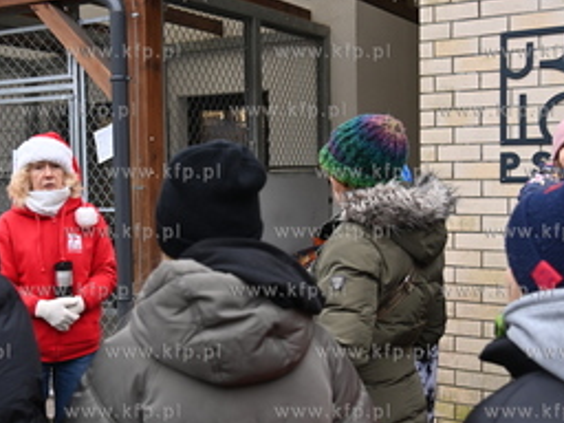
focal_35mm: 51
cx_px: 240
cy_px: 202
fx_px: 831
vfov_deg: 28.6
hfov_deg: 37.4
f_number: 4
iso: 1250
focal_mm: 34
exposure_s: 1/250
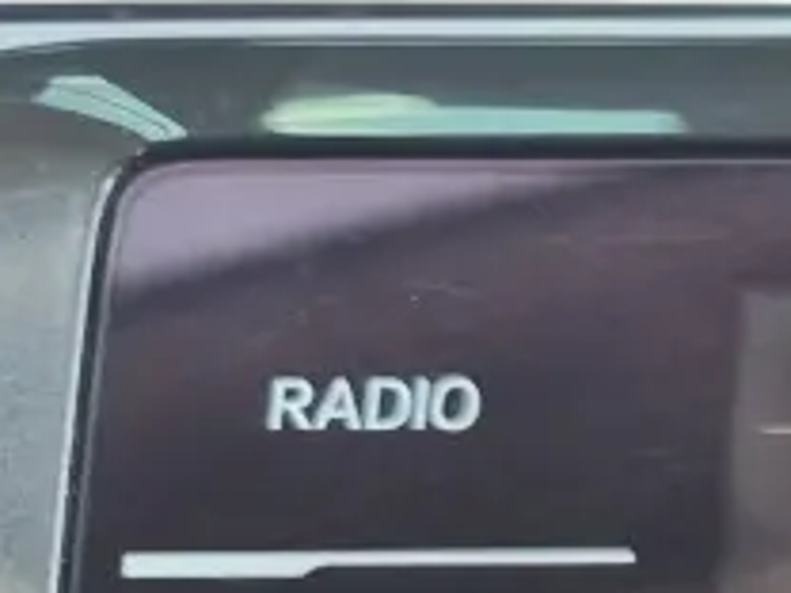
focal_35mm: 159
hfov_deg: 9.8
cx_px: 2282
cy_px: 1403
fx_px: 3633
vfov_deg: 8.5
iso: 125
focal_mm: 5.4
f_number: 1.8
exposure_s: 1/100
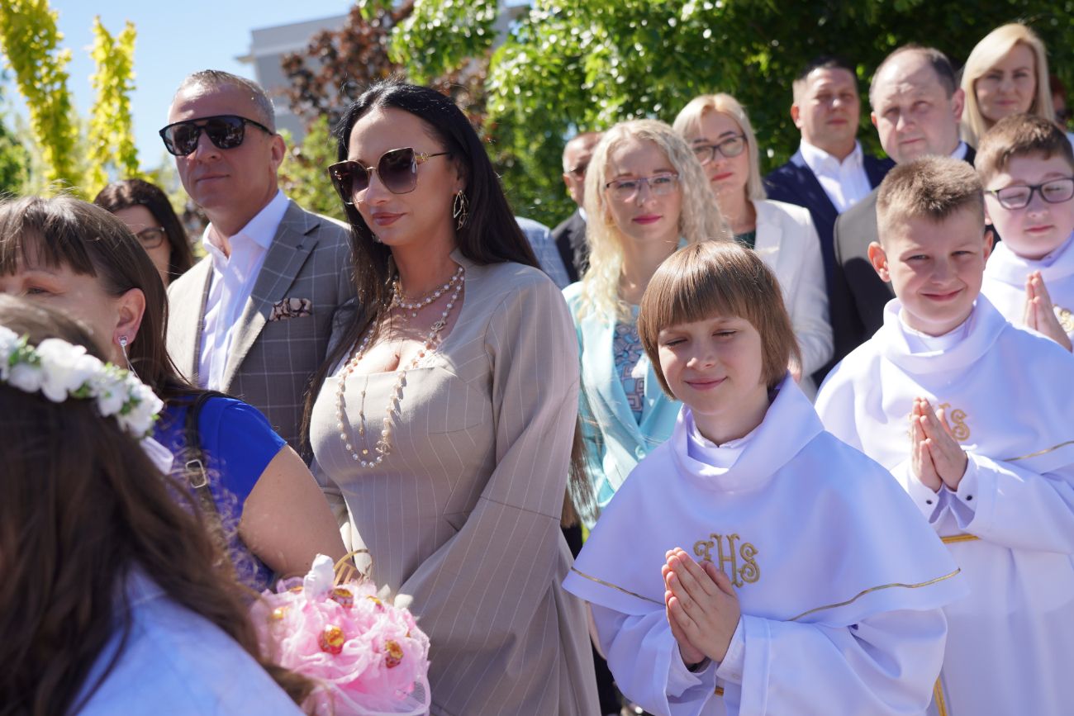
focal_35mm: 38
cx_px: 537
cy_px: 358
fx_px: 1134
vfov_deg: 35.1
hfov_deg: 50.7
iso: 100
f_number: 4.5
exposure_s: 1/500
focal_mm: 38
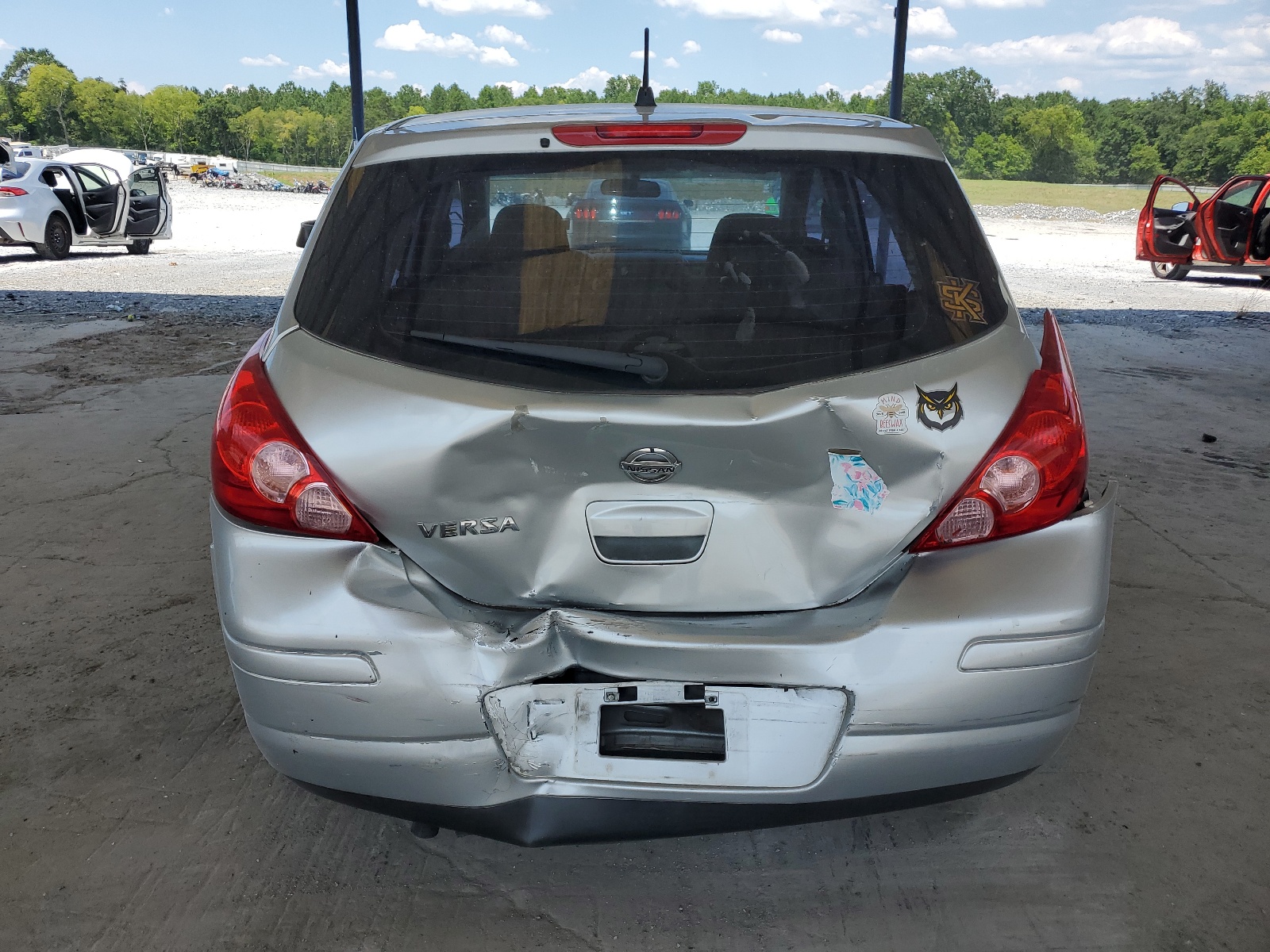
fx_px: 954
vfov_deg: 53.1
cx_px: 635
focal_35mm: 26
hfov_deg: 67.3
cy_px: 476
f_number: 1.5
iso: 50
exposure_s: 1/2500
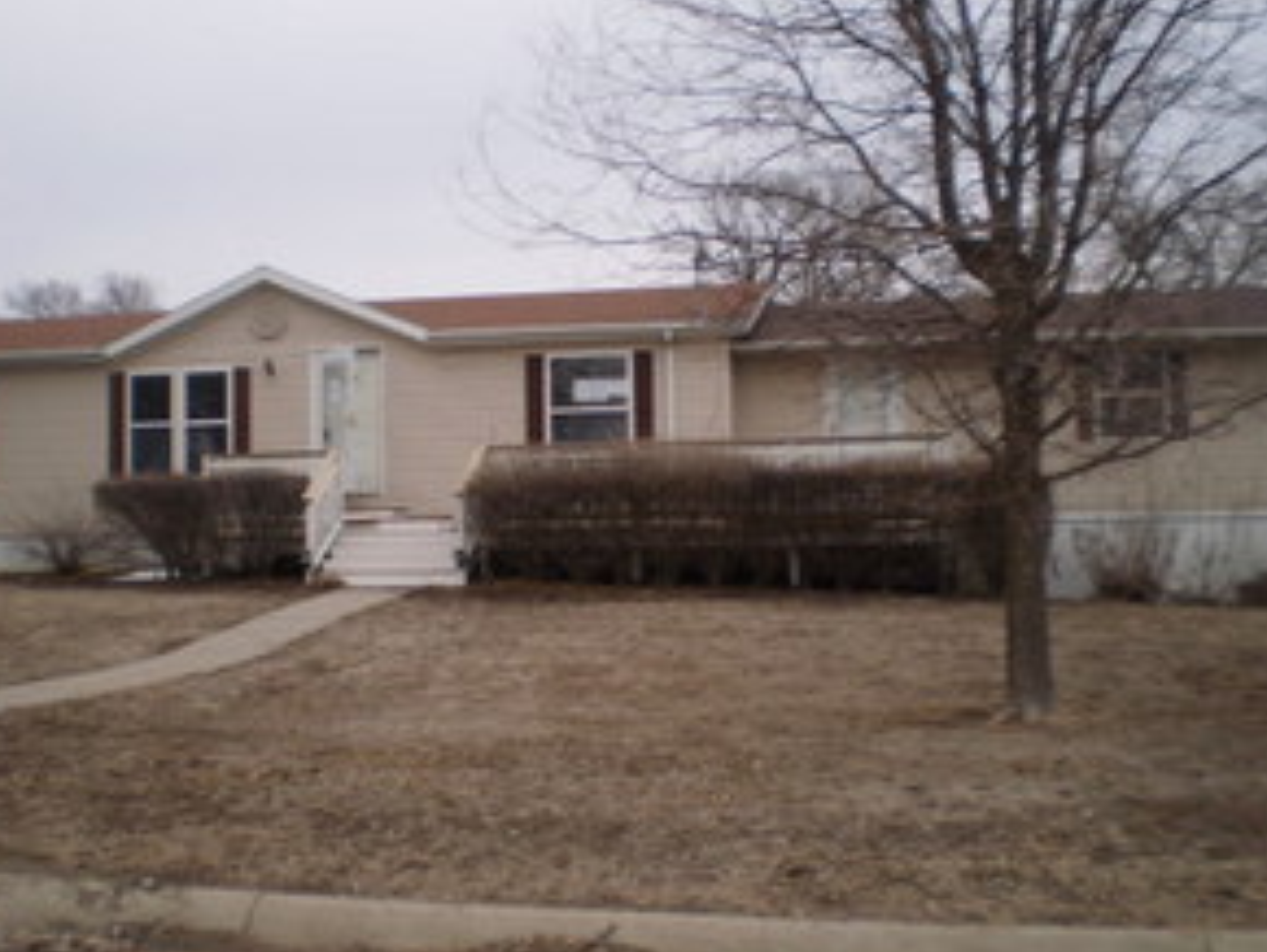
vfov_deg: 33.6
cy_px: 454
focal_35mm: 43
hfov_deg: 43.7
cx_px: 555
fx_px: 1575
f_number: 3.1
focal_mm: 6.3
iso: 125
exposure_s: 1/250
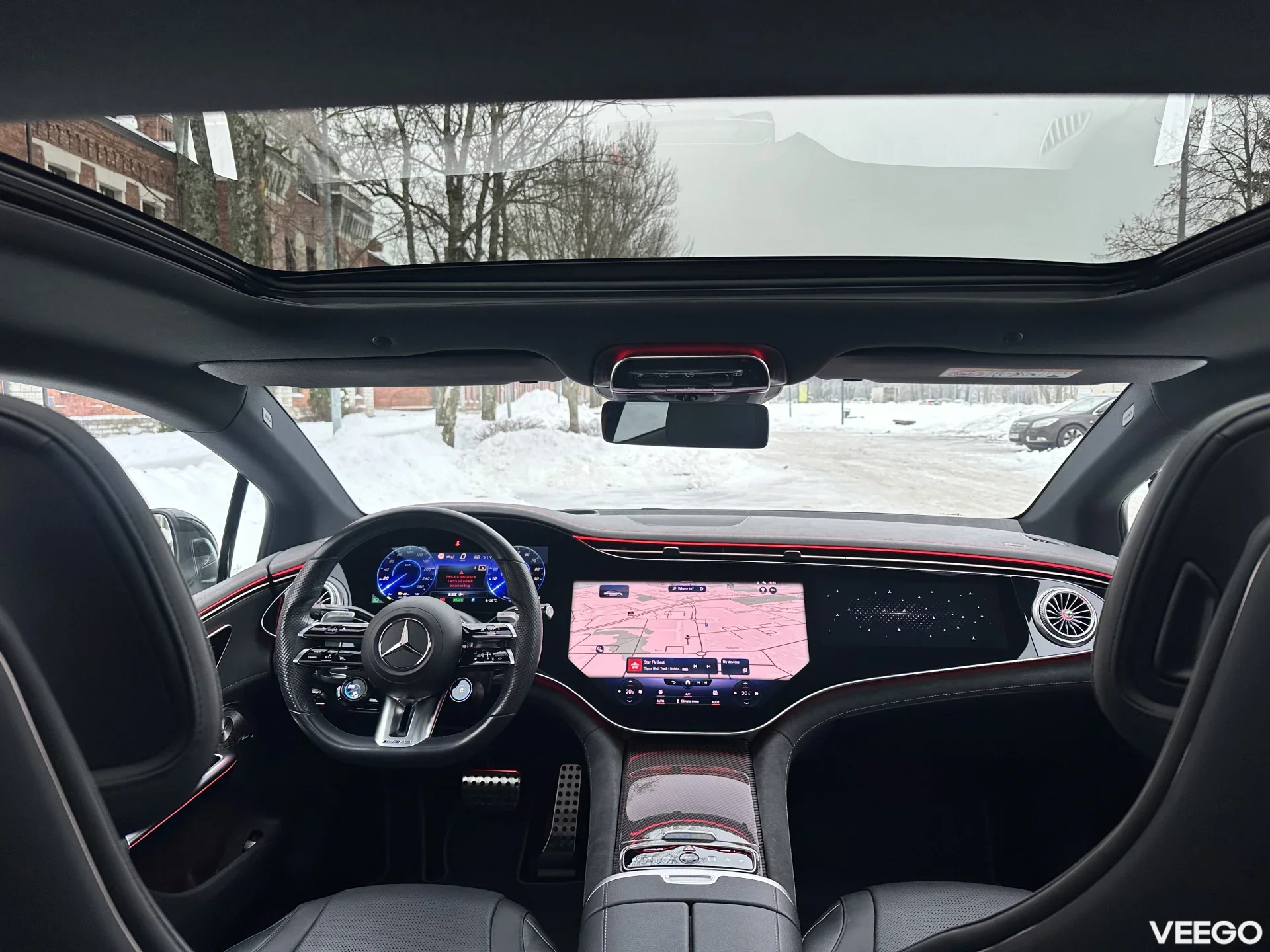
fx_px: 881
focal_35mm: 24
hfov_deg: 71.6
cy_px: 476
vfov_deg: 56.8
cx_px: 635
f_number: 1.78
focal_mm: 6.86
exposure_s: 1/108
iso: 125
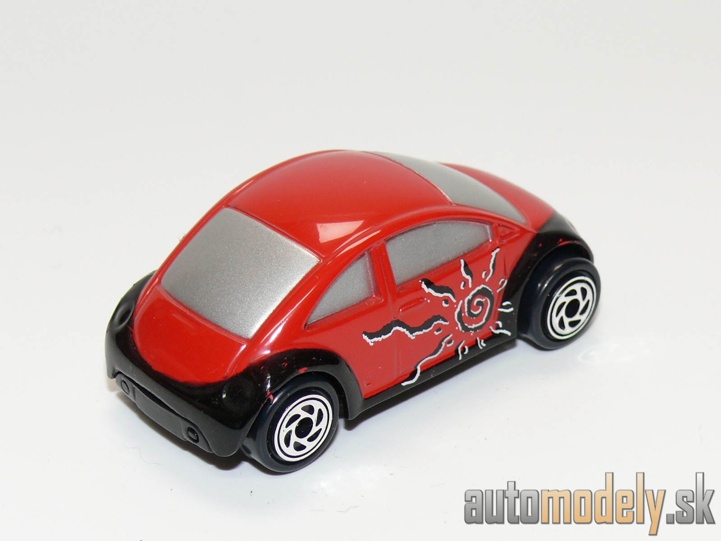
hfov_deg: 18.7
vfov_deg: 14.1
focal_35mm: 105
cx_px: 360
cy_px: 270
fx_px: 2187
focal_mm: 13.7
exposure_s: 1/30
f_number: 4
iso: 100
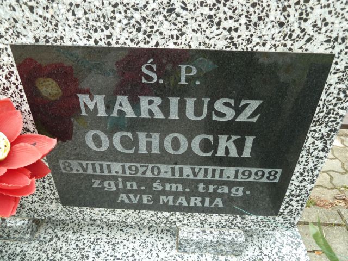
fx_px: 251
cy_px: 130
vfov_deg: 54.9
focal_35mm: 25
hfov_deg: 69.4
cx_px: 174
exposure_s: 1/50
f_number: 3.3
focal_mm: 4.1
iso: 80
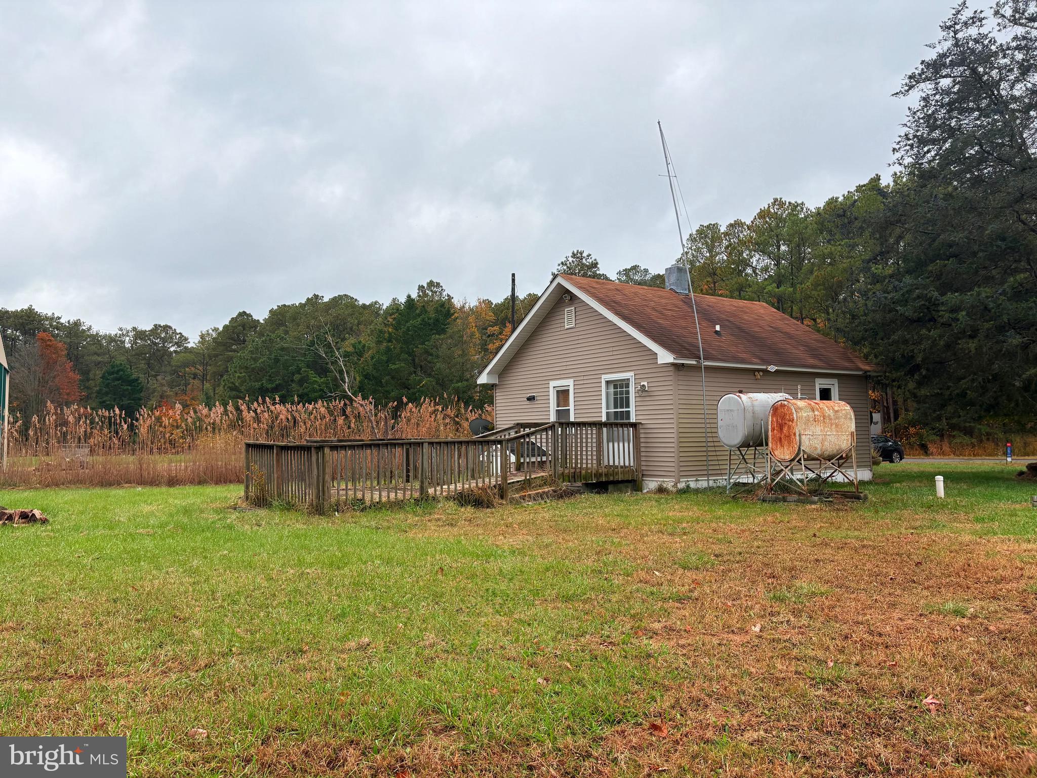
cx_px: 518
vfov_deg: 53.1
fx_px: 779
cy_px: 389
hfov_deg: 67.3
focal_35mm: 26
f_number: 1.6
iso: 50
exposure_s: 1/724
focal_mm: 5.96
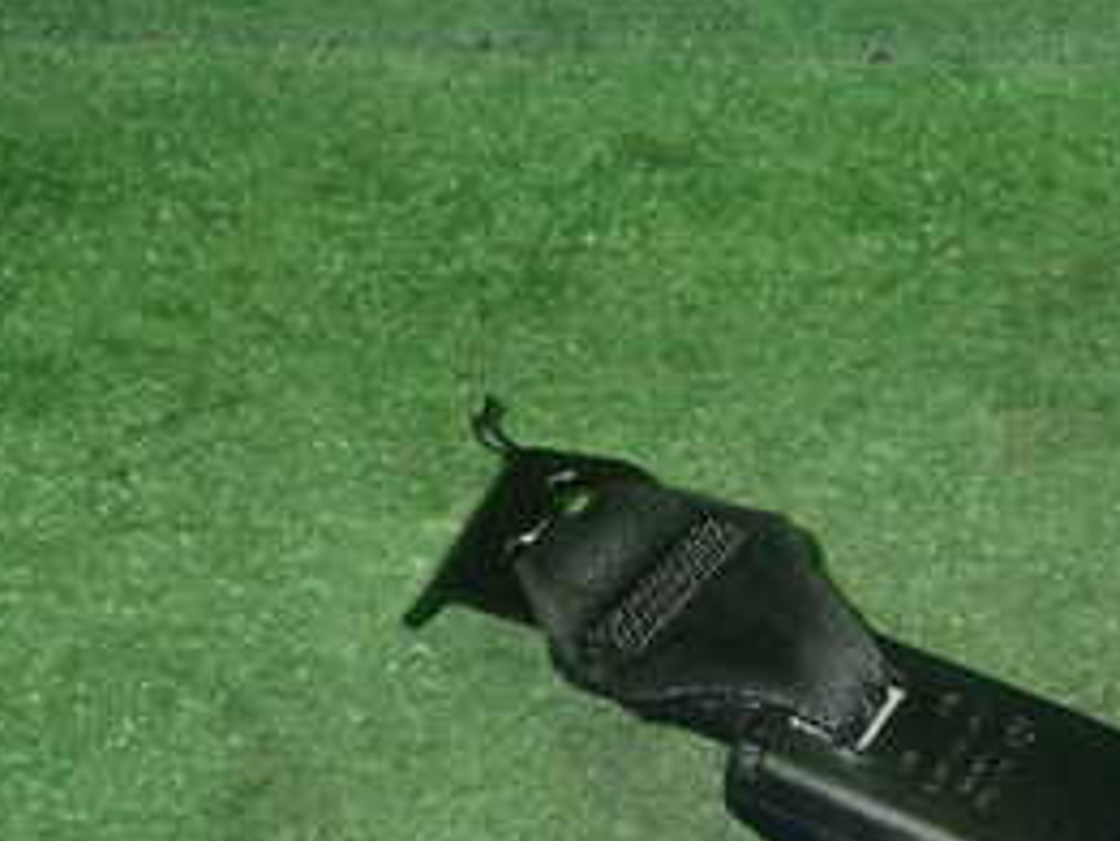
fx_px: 2234
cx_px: 1017
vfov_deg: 20.9
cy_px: 755
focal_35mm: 69
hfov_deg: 27.1
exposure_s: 1/30
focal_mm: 5.4
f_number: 6.3
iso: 800
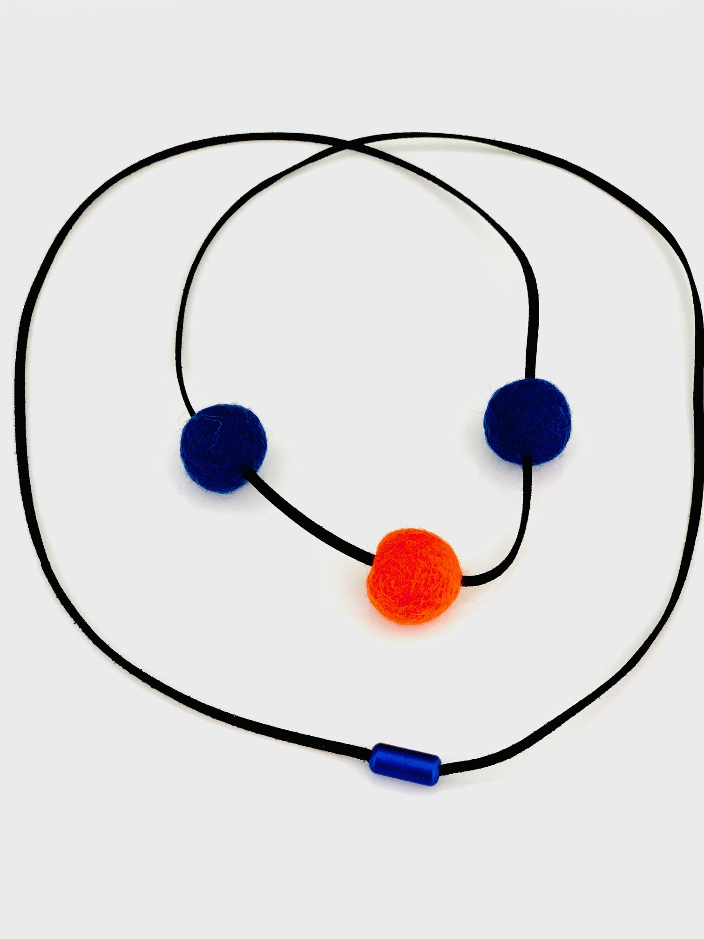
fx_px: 1410
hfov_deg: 28.0
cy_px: 470
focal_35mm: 52
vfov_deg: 36.8
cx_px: 352
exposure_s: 1/70
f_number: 2.4
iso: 125
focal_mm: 6
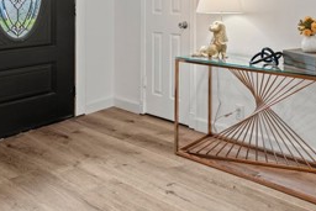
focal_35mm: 35
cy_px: 3
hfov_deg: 50.2
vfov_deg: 34.7
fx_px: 307
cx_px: 265
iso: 200
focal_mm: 14
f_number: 6.3
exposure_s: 1/3
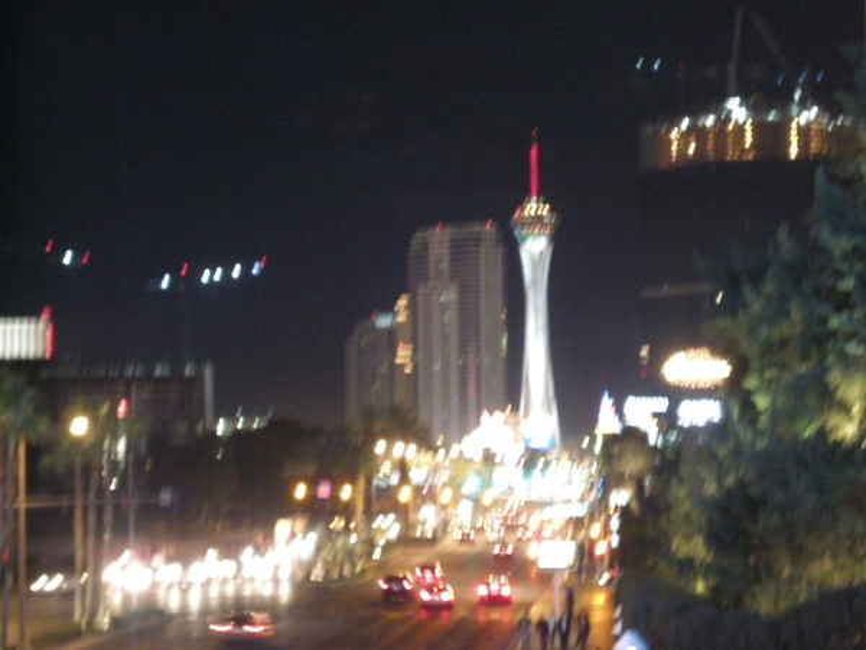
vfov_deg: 13.3
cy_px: 325
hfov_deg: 17.7
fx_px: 2777
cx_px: 433
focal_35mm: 111
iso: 800
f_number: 5.4
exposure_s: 1/2.3
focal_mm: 23.7
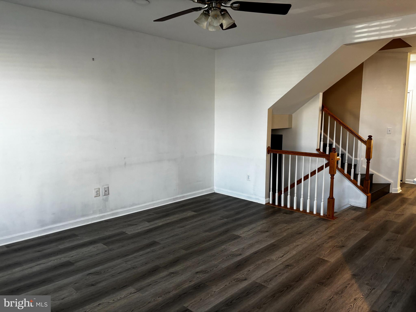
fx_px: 312
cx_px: 208
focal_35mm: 26
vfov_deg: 53.1
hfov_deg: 67.3
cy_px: 156
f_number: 1.6
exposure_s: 1/120
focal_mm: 5.96
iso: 125
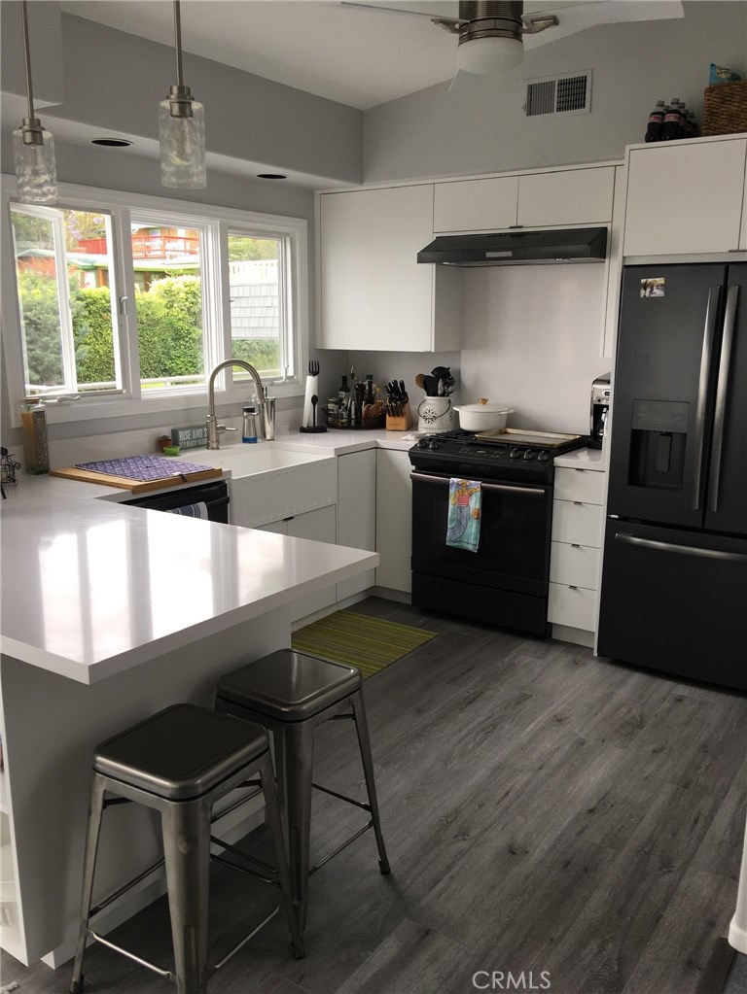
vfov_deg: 61.6
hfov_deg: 48.3
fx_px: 834
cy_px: 497
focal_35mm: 29
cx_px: 374
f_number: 2.2
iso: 25
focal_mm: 4.15
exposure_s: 1/60
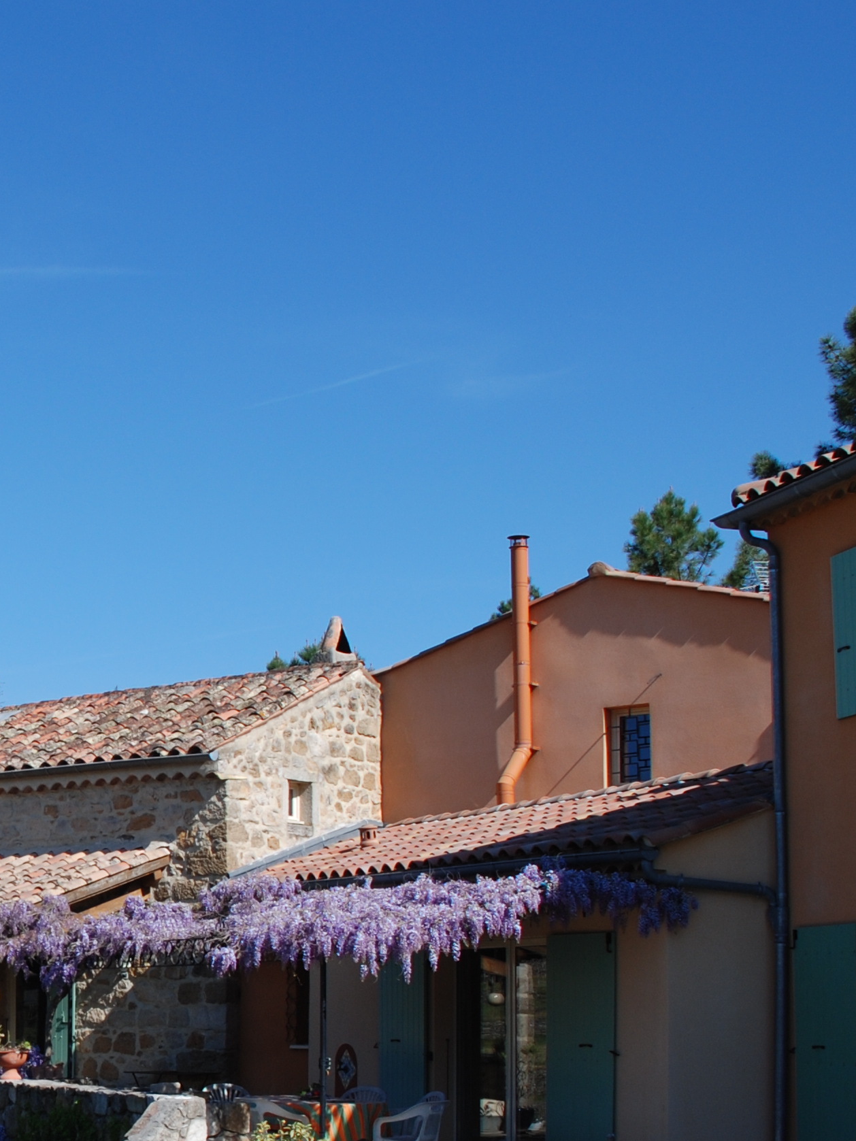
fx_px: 1978
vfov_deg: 31.5
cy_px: 871
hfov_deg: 23.0
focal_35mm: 60
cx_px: -82
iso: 100
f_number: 8
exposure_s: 1/250
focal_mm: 18
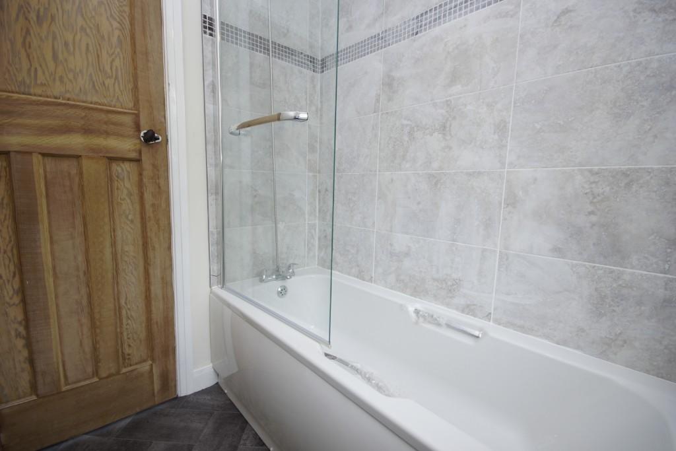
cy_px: 226
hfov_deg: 100.4
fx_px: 282
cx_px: 338
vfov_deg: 77.3
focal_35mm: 15
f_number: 8
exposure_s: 1/3
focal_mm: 10
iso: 100
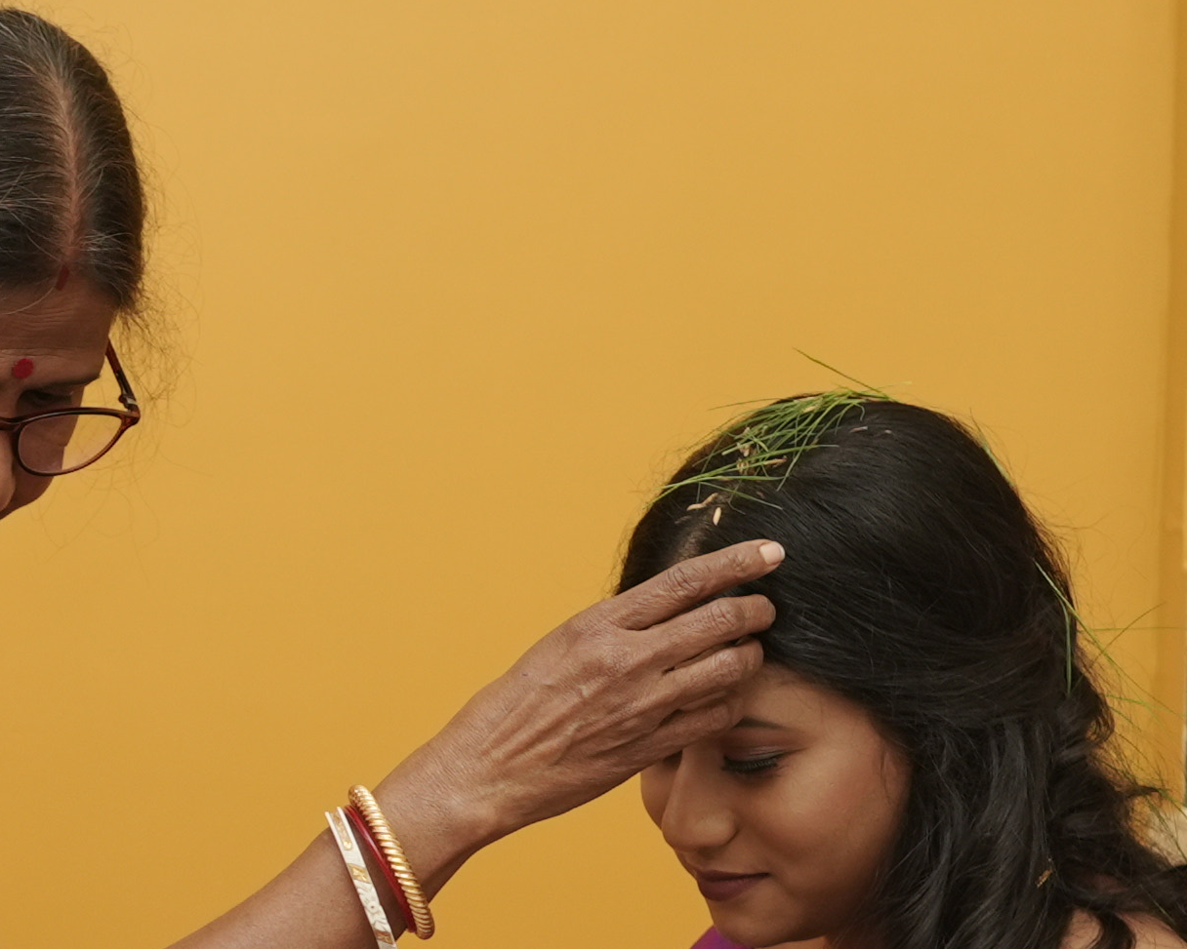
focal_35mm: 128
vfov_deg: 11.6
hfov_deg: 14.8
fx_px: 4497
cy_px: 1322
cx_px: 18
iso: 250
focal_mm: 24
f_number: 2.2
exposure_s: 1/200
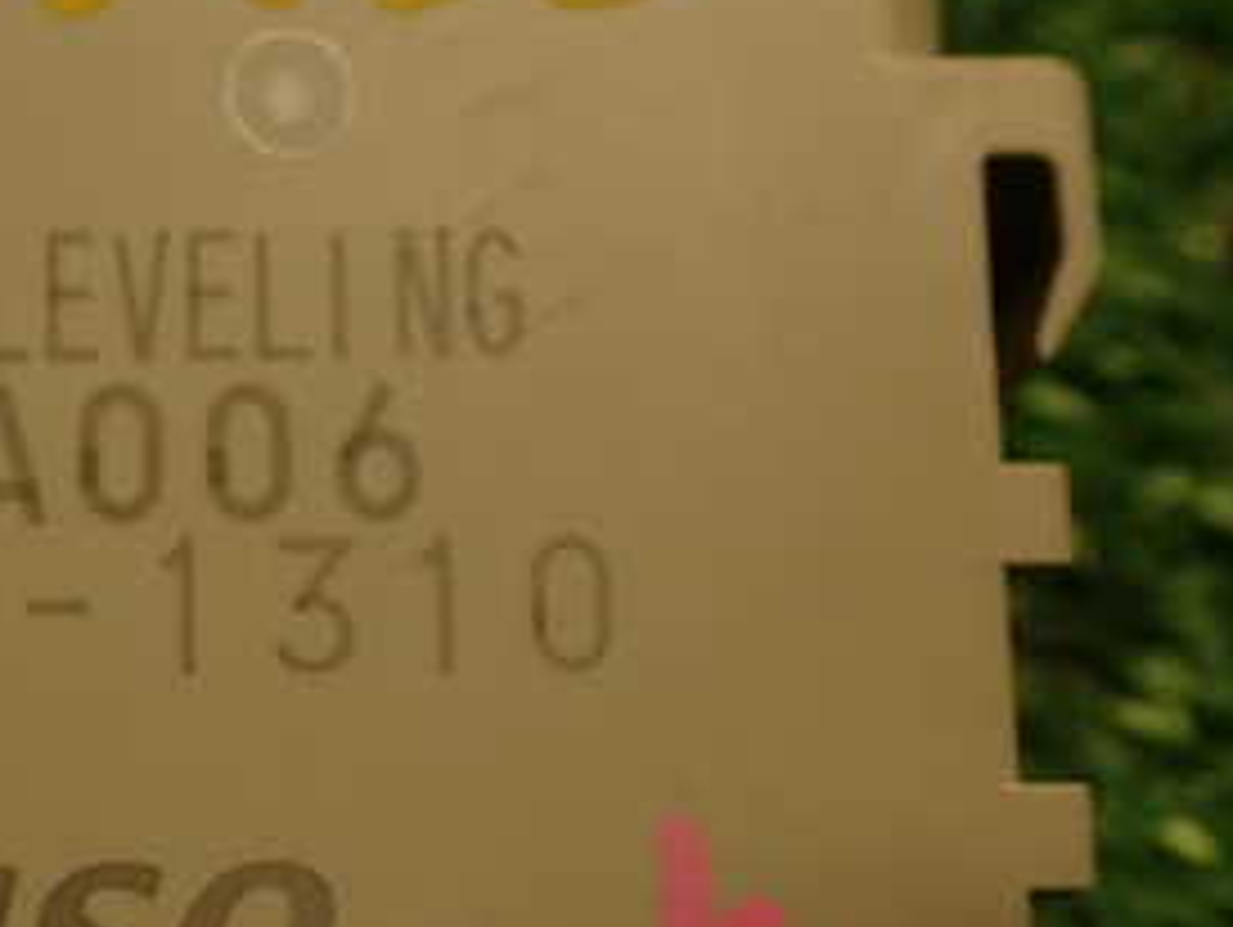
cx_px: -99
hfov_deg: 25.8
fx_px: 2496
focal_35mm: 70
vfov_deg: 20.7
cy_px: 806
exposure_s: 1/50
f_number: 2.4
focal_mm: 5.79
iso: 200
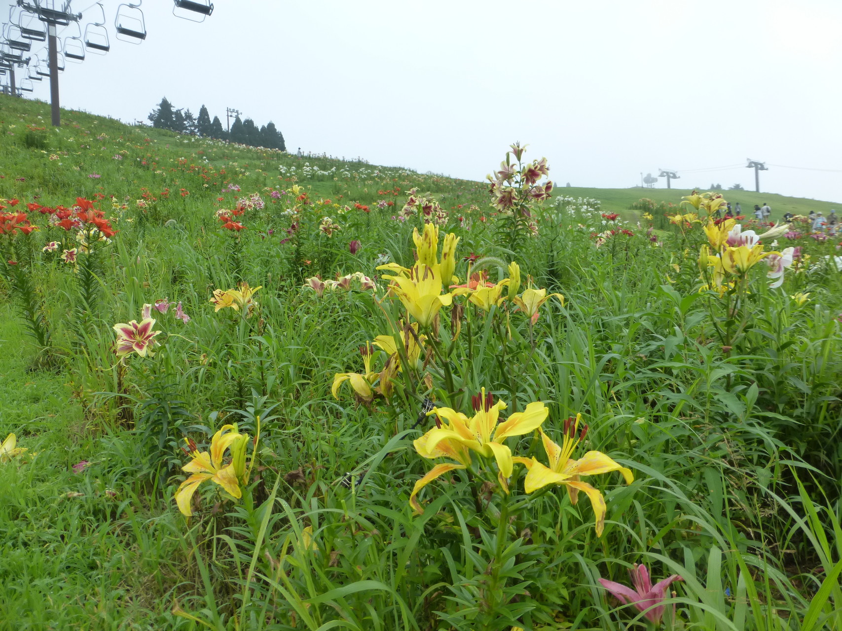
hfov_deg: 71.6
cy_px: 316
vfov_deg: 56.8
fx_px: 584
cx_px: 421
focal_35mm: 24
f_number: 4
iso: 160
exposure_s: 1/500
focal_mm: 4.3
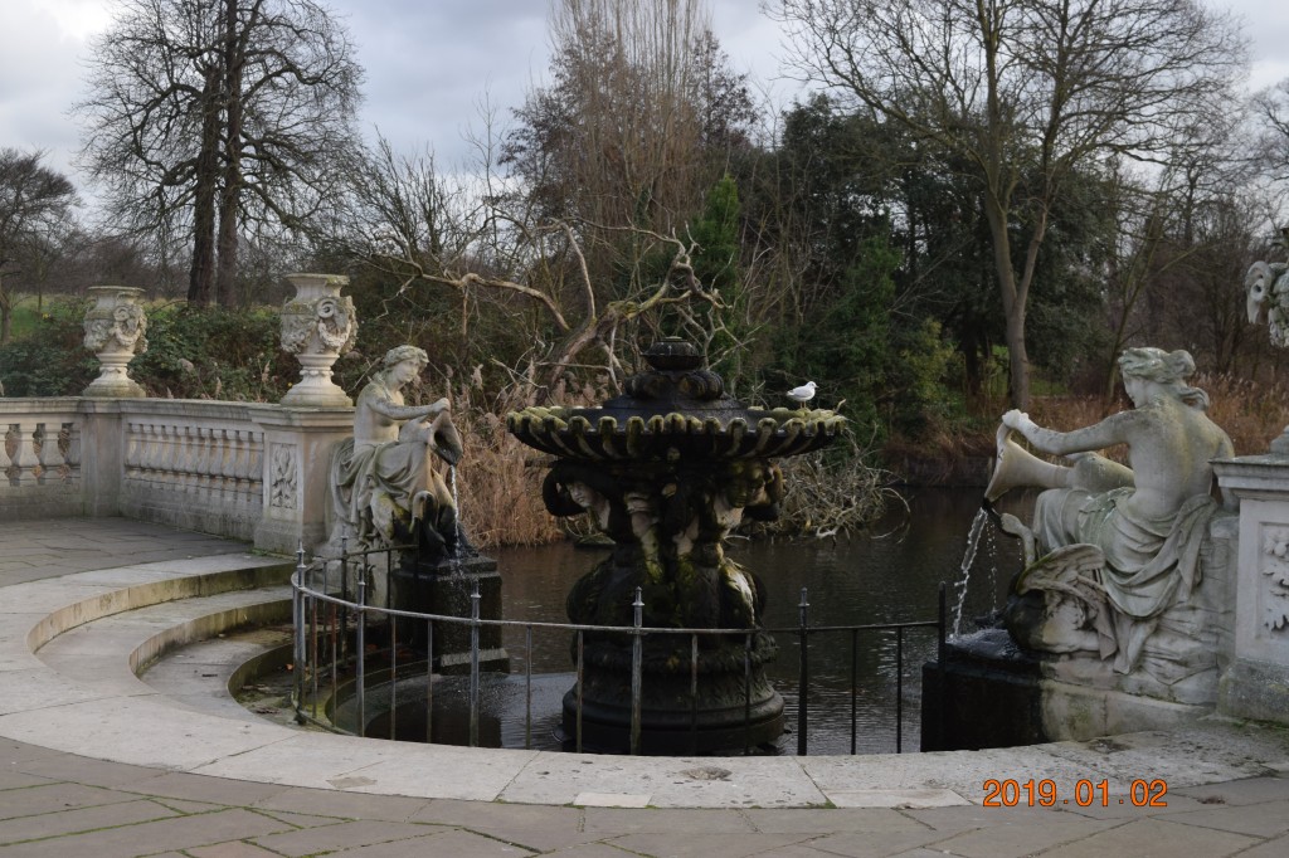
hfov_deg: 41.1
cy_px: 429
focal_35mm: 48
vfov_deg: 28.1
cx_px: 644
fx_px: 1718
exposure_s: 1/200
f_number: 7.1
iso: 400
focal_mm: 32
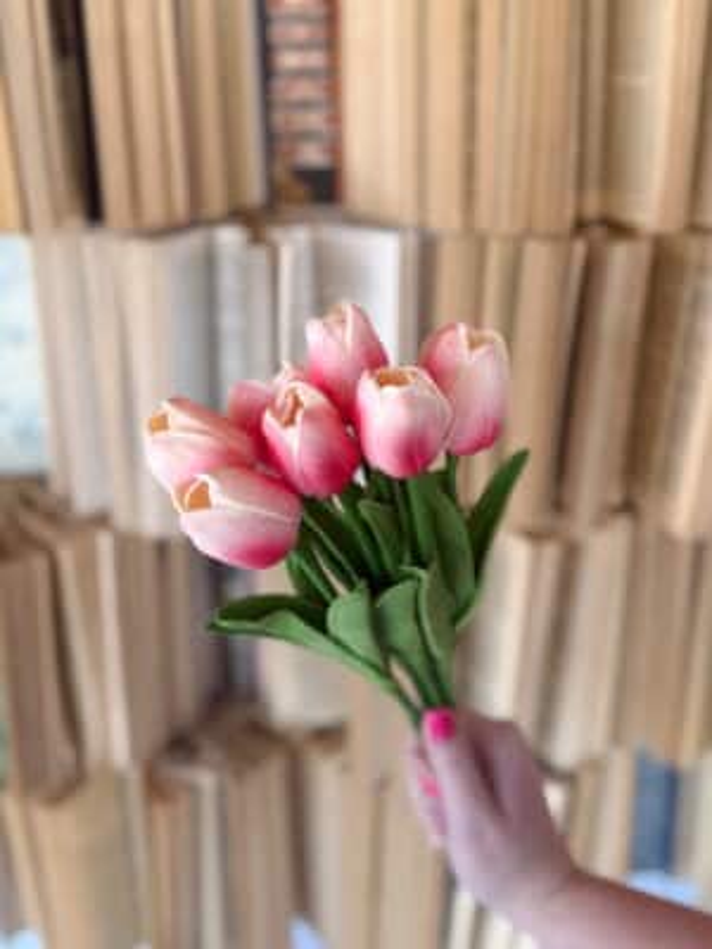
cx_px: 356
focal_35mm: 24
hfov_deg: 56.8
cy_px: 474
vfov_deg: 71.6
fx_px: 658
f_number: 1.78
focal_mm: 6.76
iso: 64
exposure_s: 1/120
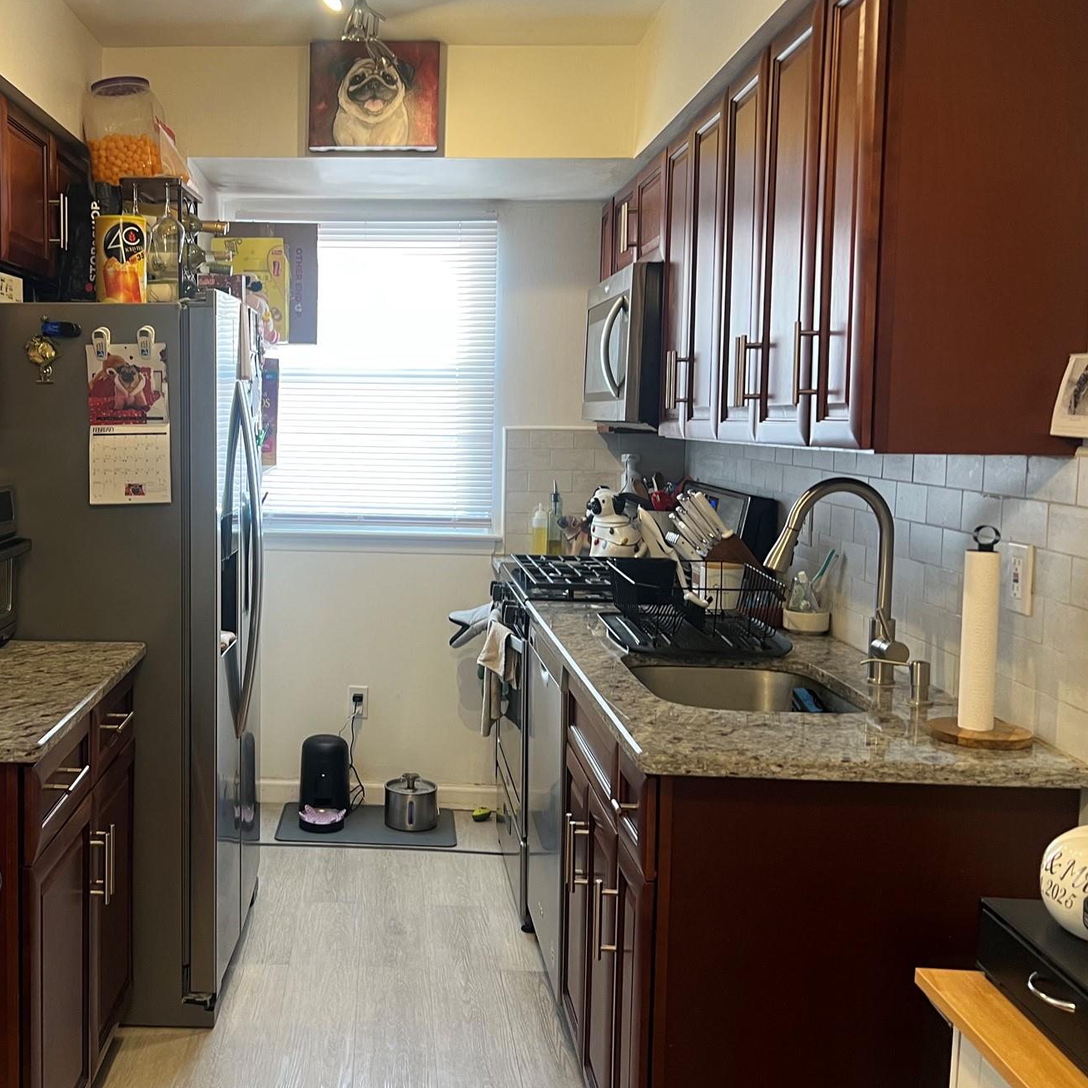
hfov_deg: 44.9
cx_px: 310
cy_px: 489
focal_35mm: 36
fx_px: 1280
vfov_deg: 46.0
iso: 80
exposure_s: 1/60
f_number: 1.5
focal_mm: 5.7
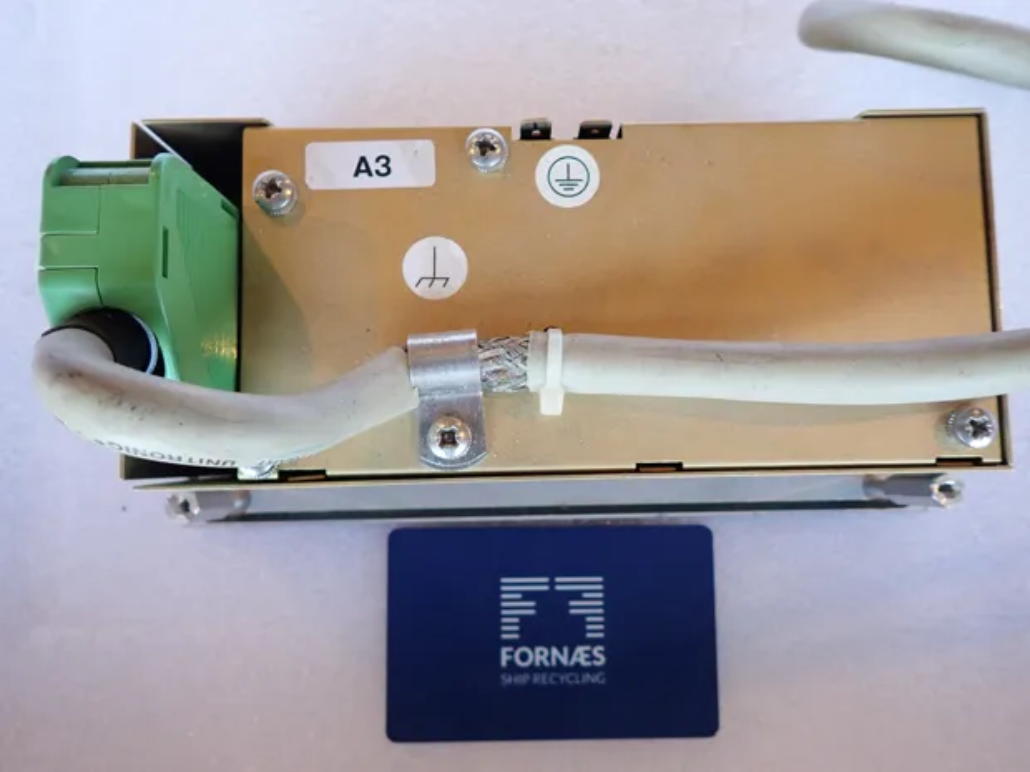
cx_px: 515
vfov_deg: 54.9
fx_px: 744
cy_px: 386
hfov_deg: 69.4
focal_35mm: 25
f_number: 2
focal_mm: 4.5
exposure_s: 1/100
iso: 200
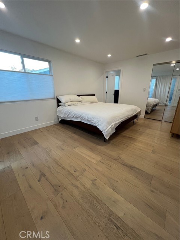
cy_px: 120
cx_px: 90
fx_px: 90
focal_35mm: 13
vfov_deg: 106.2
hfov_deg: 89.9
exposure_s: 1/120
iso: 160
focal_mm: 1.57
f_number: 1.8
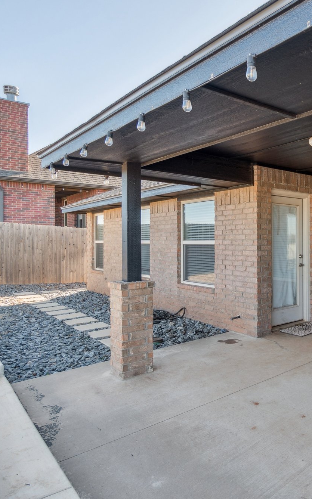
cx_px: 307
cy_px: 248
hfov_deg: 42.0
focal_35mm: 26
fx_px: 351
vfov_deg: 70.9
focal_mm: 11
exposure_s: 1/160
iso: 100
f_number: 8
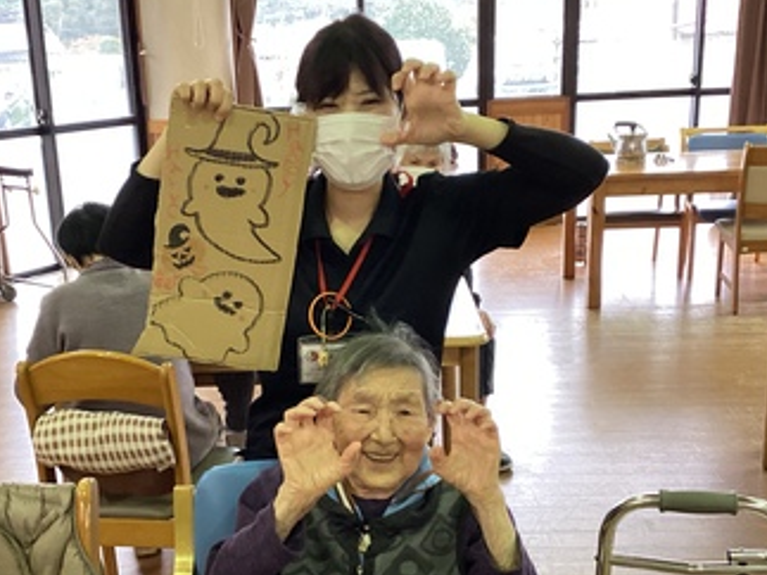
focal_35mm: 48
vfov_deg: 30.1
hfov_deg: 39.5
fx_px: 1063
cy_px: 374
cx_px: 313
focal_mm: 3.3
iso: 200
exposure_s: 1/60
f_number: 2.4
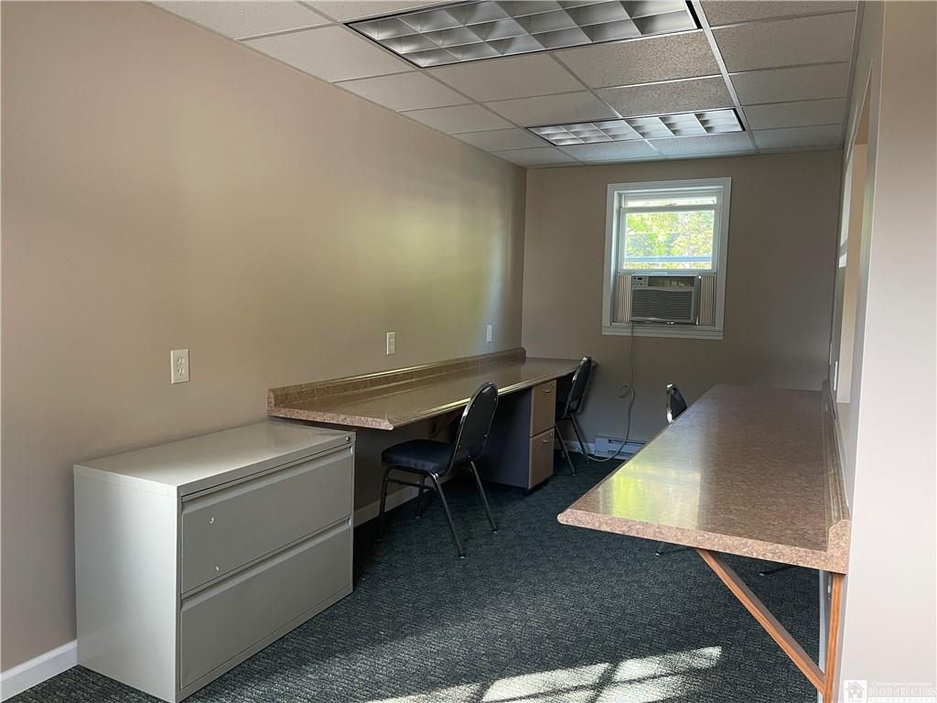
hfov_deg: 69.4
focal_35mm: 25
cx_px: 468
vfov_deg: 54.9
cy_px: 352
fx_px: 677
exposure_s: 1/60
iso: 250
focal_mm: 5.1
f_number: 1.6
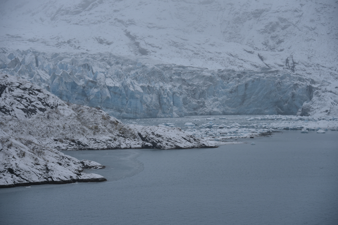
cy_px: 112
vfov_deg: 13.0
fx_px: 986
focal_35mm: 105
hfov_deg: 19.5
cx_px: 169
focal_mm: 105
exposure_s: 1/250
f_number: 6.3
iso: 100
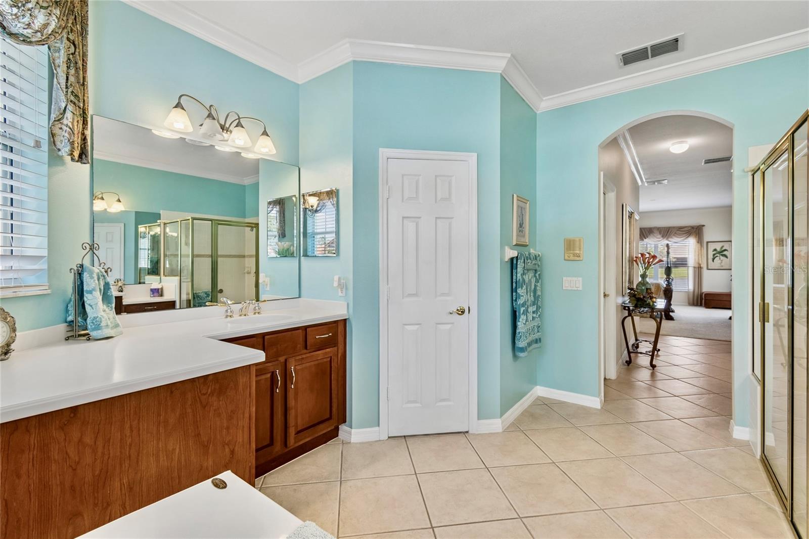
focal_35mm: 15
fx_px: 337
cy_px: 270
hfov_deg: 100.4
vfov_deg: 77.3
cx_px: 404
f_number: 7.1
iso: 100
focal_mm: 10
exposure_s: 1/25
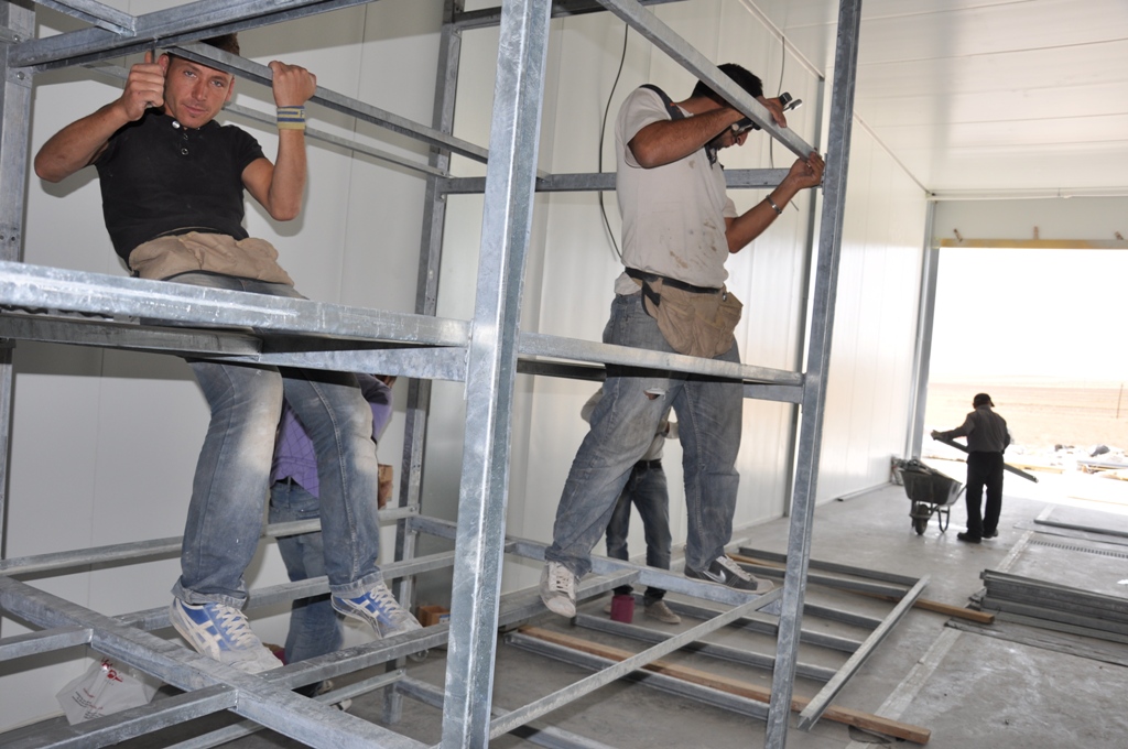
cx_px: 564
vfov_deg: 47.8
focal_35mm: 27
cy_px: 374
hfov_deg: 67.4
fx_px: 845
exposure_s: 1/200
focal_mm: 18
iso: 200
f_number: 5.6
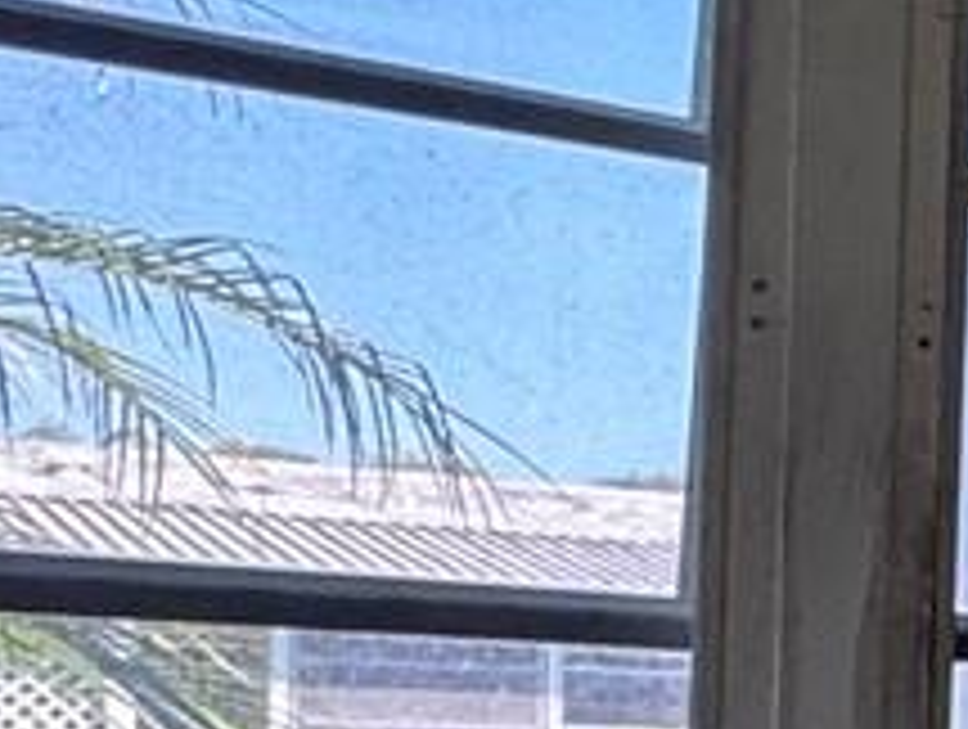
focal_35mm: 104
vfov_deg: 13.9
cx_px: 2625
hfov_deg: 12.4
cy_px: 814
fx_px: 2913
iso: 64
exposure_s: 1/99
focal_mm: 2.22
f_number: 2.2
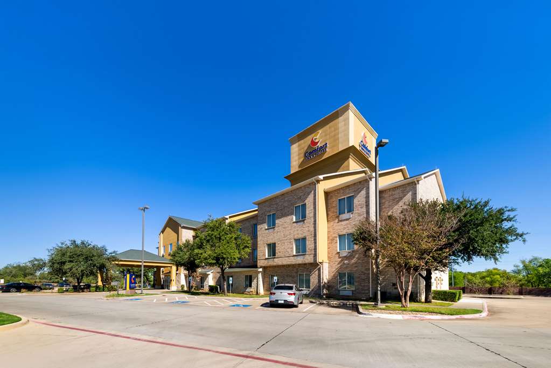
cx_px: 276
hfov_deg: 112.6
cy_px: 184
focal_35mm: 12
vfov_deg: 90.0
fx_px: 184
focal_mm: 12
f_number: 8
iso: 400
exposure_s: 1/1600
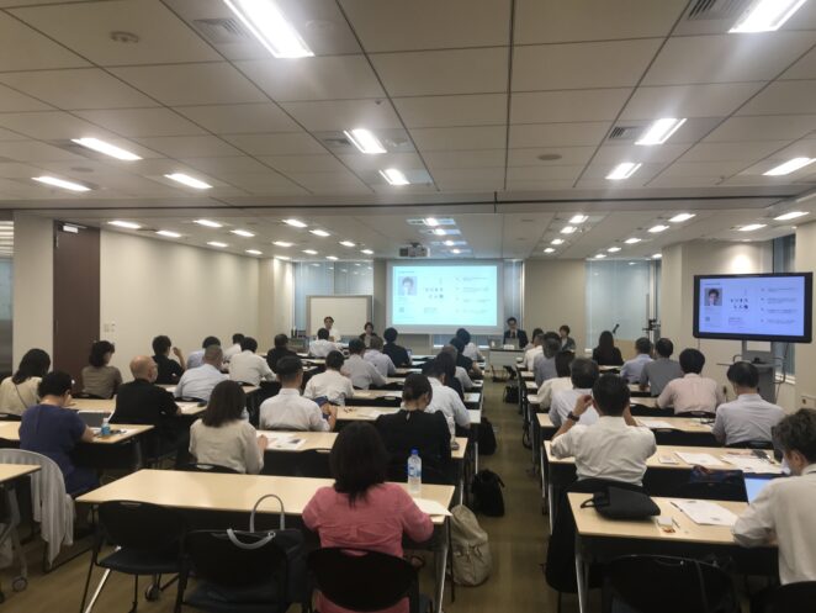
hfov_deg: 63.4
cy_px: 306
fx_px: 660
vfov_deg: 49.8
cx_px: 408
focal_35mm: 28
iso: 32
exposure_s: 1/60
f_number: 1.8
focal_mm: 3.99
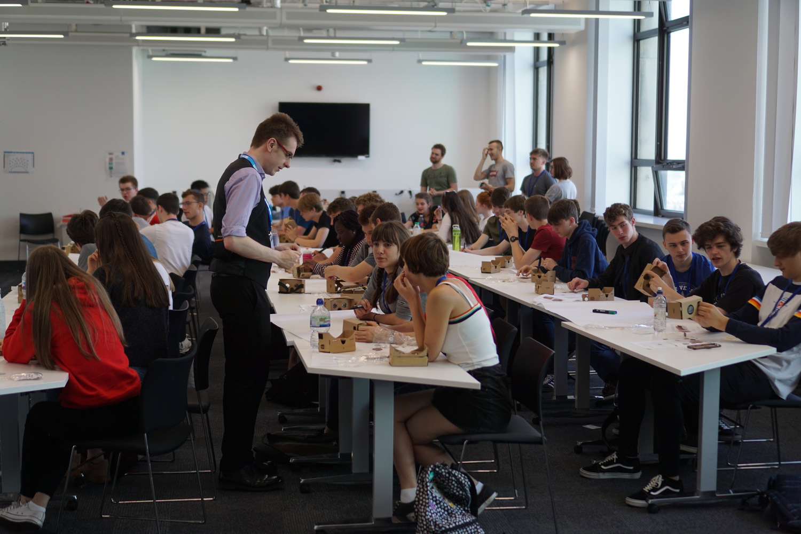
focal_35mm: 52
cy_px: 267
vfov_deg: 25.8
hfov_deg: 37.9
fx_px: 1168
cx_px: 400
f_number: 1.8
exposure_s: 1/160
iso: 100
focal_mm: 35
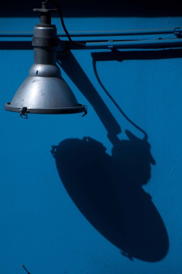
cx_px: 91
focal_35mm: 195
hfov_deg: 7.0
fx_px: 1482
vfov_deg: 10.6
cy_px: 137
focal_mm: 130
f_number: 6.3
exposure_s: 1/2500
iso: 400
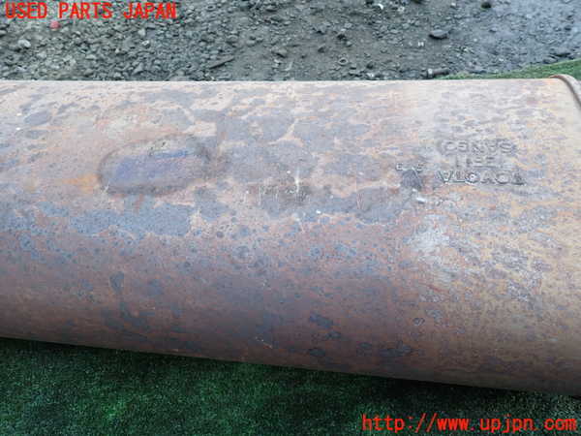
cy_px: 218
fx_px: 420
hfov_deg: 69.4
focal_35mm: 25
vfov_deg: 54.9
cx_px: 290
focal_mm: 4.5
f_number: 2.8
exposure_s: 1/100
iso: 100
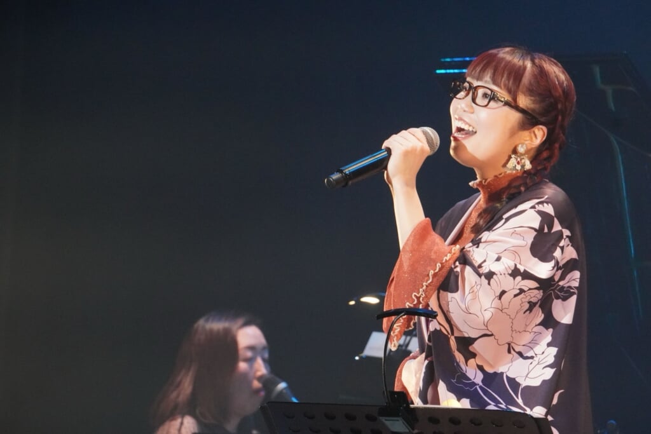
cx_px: 326
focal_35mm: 292
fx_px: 5290
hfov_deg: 7.0
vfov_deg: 4.7
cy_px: 217
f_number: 10
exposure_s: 1/250
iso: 6400
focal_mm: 195
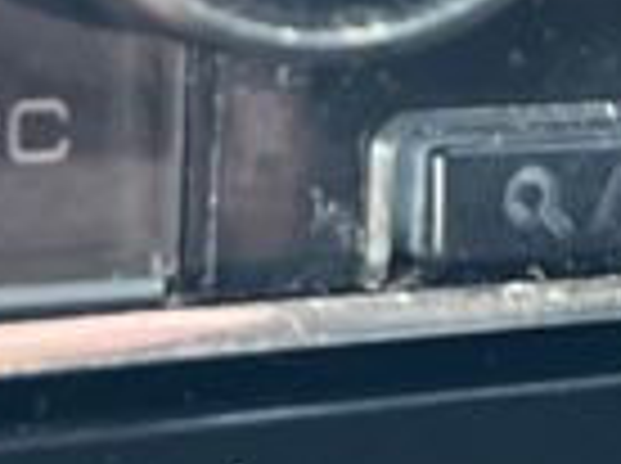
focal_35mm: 193
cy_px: -410
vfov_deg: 7.4
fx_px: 3456
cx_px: 616
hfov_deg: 10.2
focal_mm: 5.1
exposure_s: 1/122
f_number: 1.6
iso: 100
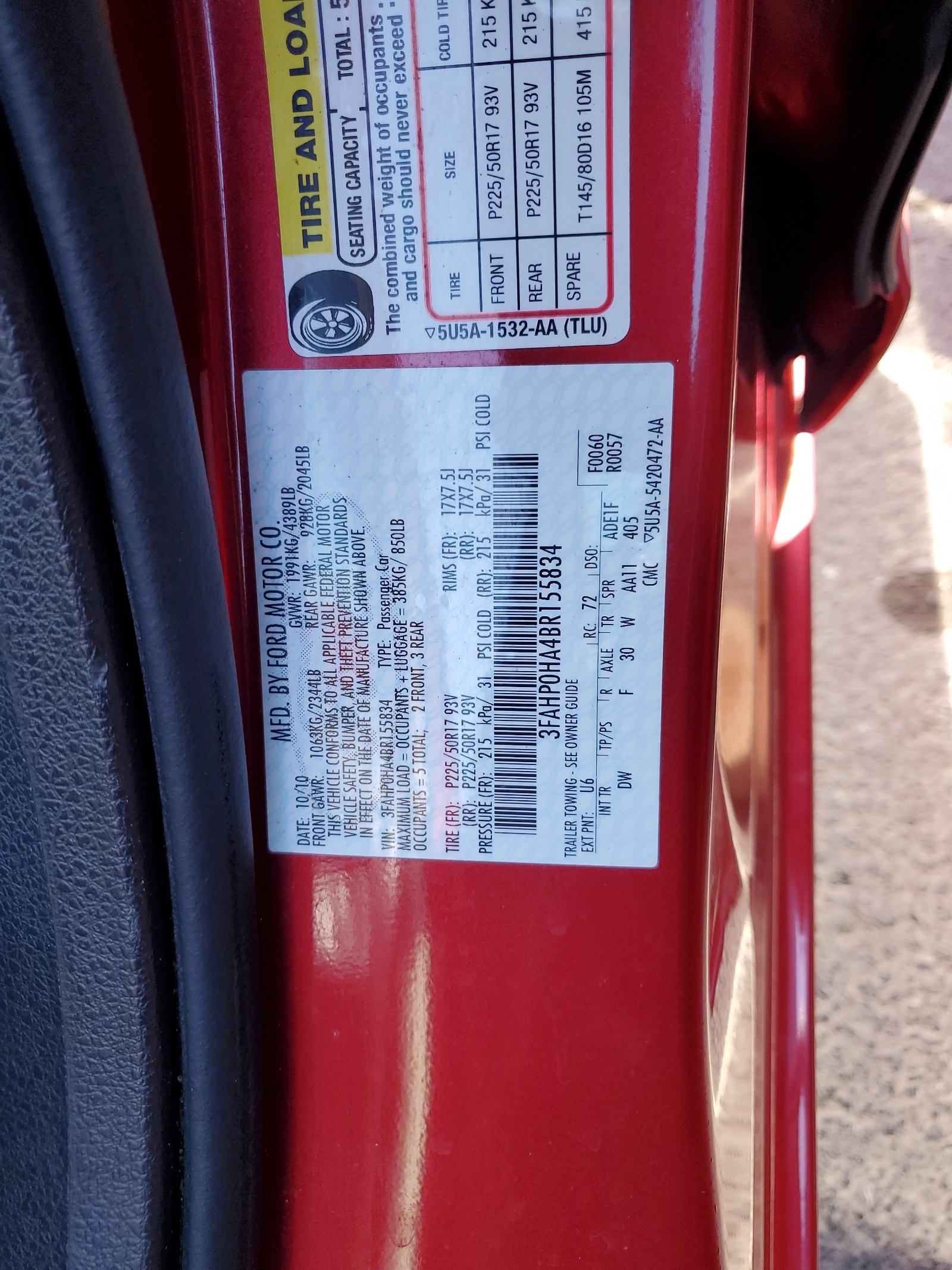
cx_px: 476
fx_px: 953
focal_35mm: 26
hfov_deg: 53.1
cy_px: 635
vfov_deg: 67.3
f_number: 1.5
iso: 56
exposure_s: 1/120
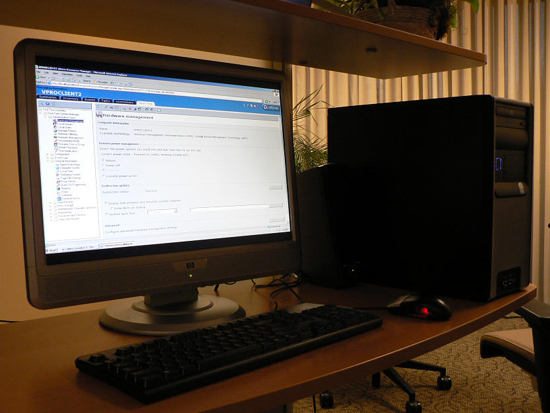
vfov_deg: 39.7
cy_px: 206
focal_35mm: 36
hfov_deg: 51.4
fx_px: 572
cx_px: 275
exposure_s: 1/30
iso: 200
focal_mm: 6
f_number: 2.8
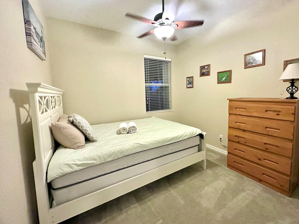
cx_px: 159
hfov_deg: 98.0
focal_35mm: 15
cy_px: 104
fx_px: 130
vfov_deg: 81.6
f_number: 2.2
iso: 640
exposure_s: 1/60
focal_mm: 2.22
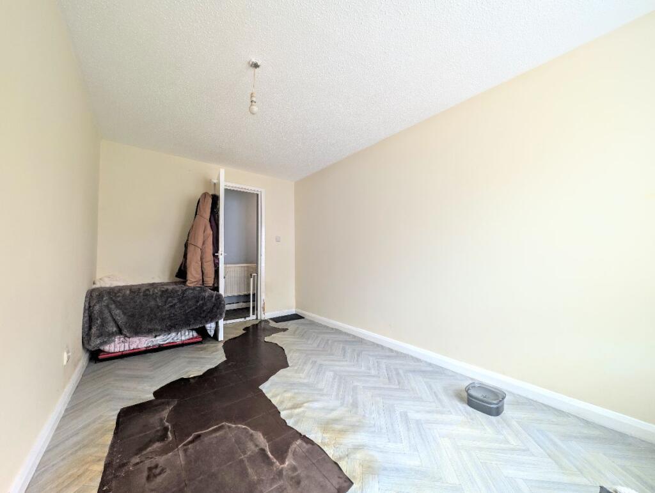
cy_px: 246
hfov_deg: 110.5
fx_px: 227
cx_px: 328
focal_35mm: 12
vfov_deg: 94.6
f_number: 1.7
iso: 52
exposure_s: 1/20
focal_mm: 2.02
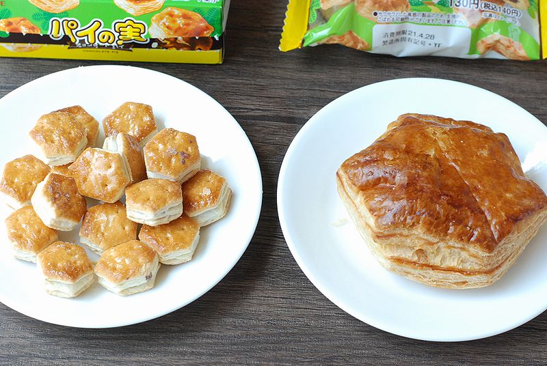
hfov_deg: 27.0
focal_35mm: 75
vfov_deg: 18.2
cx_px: 274
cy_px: 183
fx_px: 1141
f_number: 6.3
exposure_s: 1/100
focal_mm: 50
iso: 800
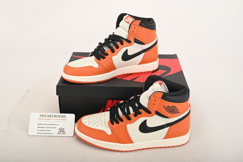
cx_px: 122
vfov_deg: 32.7
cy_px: 81
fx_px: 277
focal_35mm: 41
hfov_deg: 47.4
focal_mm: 41
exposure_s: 1/200
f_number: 11
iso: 100
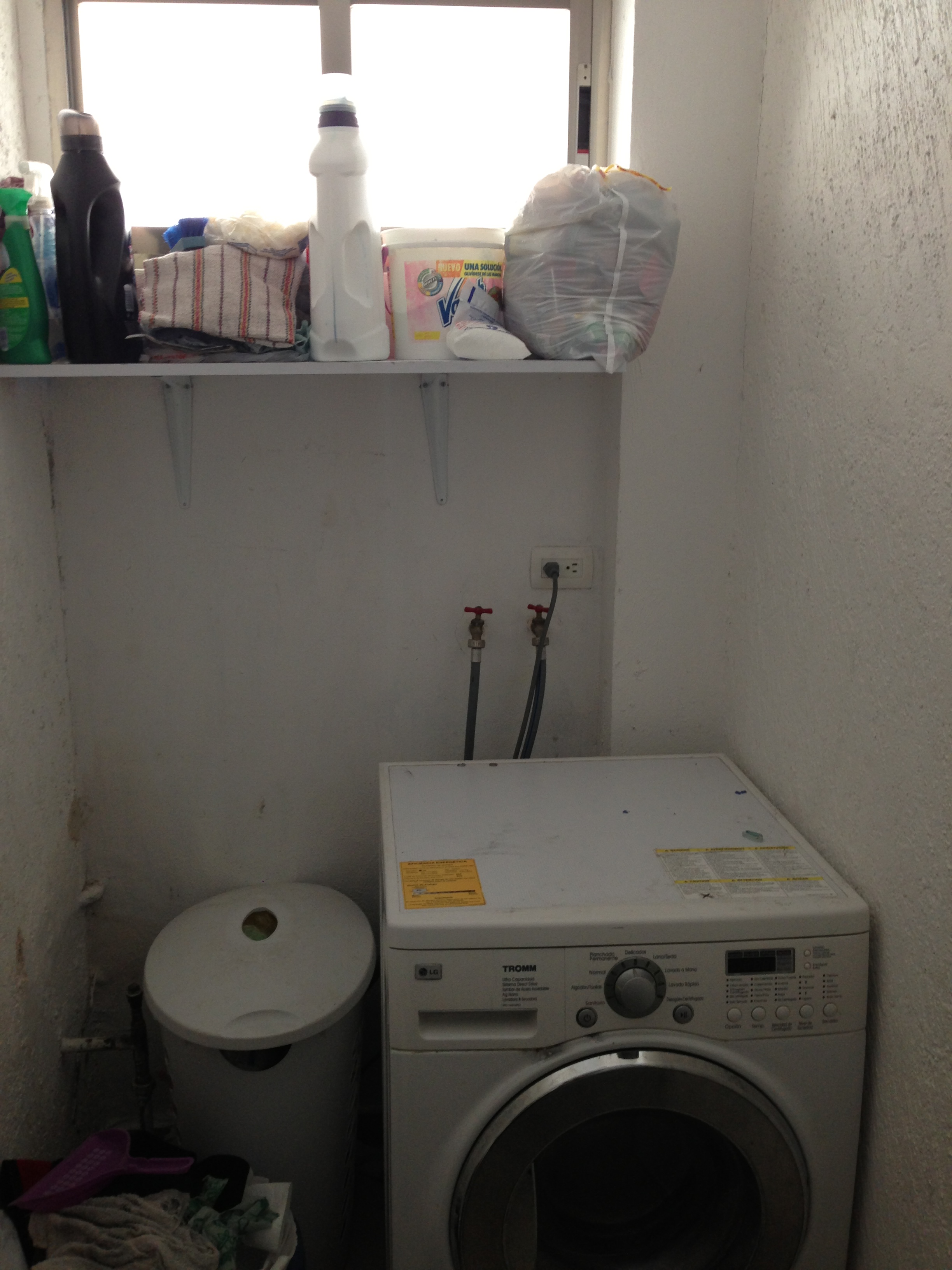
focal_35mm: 33
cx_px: 476
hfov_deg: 42.9
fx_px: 1210
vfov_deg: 55.4
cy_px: 635
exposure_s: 1/20
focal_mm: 4.13
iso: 80
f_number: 2.4
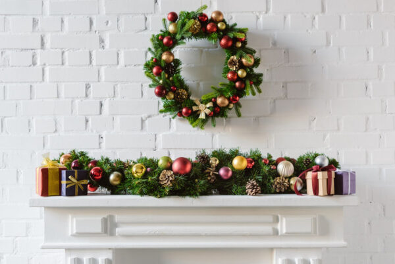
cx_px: 198
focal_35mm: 50
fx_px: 549
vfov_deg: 27.0
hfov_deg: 39.6
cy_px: 132
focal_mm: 50
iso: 400
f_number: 5.6
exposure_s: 1/10
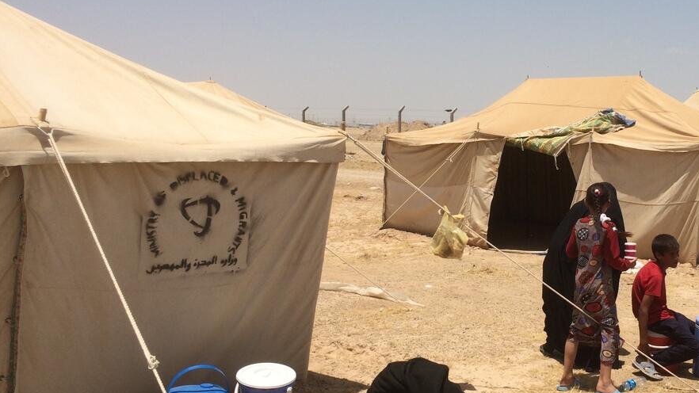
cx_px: 474
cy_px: 196
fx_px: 797
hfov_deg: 46.5
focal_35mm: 43
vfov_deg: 27.7
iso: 32
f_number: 2.2
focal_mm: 4.15
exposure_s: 1/3731
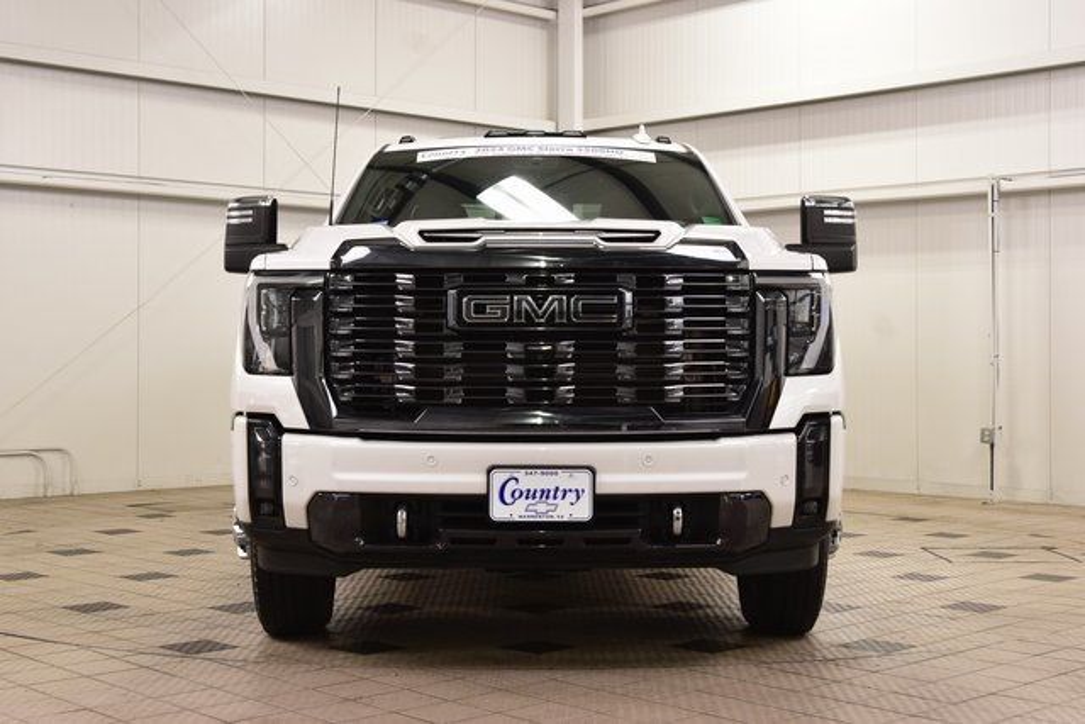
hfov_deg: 37.8
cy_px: 362
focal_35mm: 52
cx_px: 542
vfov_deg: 25.8
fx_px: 1583
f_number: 7.1
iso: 640
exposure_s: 1/30
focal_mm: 35
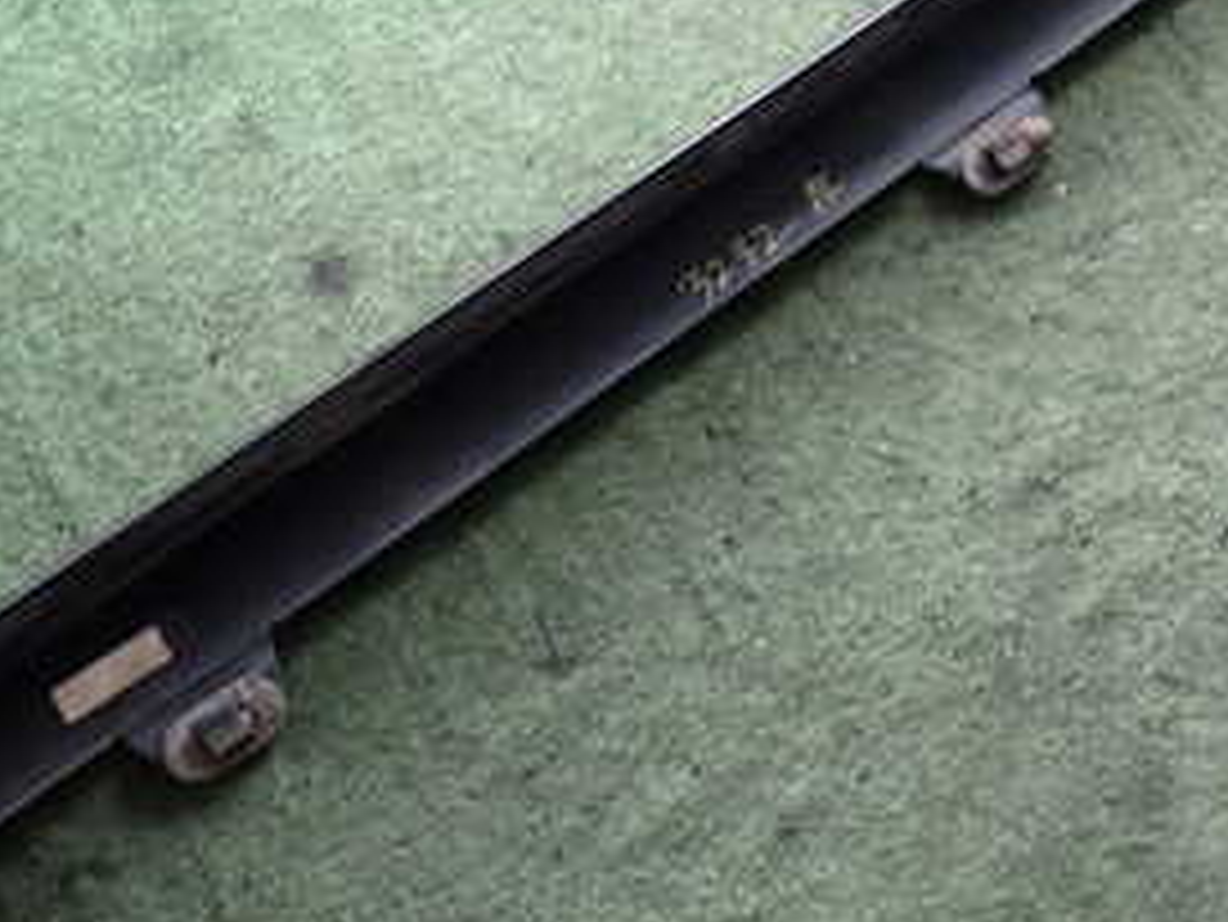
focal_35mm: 55
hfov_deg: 34.6
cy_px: 229
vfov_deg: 26.2
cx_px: 832
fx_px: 1952
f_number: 2
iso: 200
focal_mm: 4.5
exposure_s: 1/40
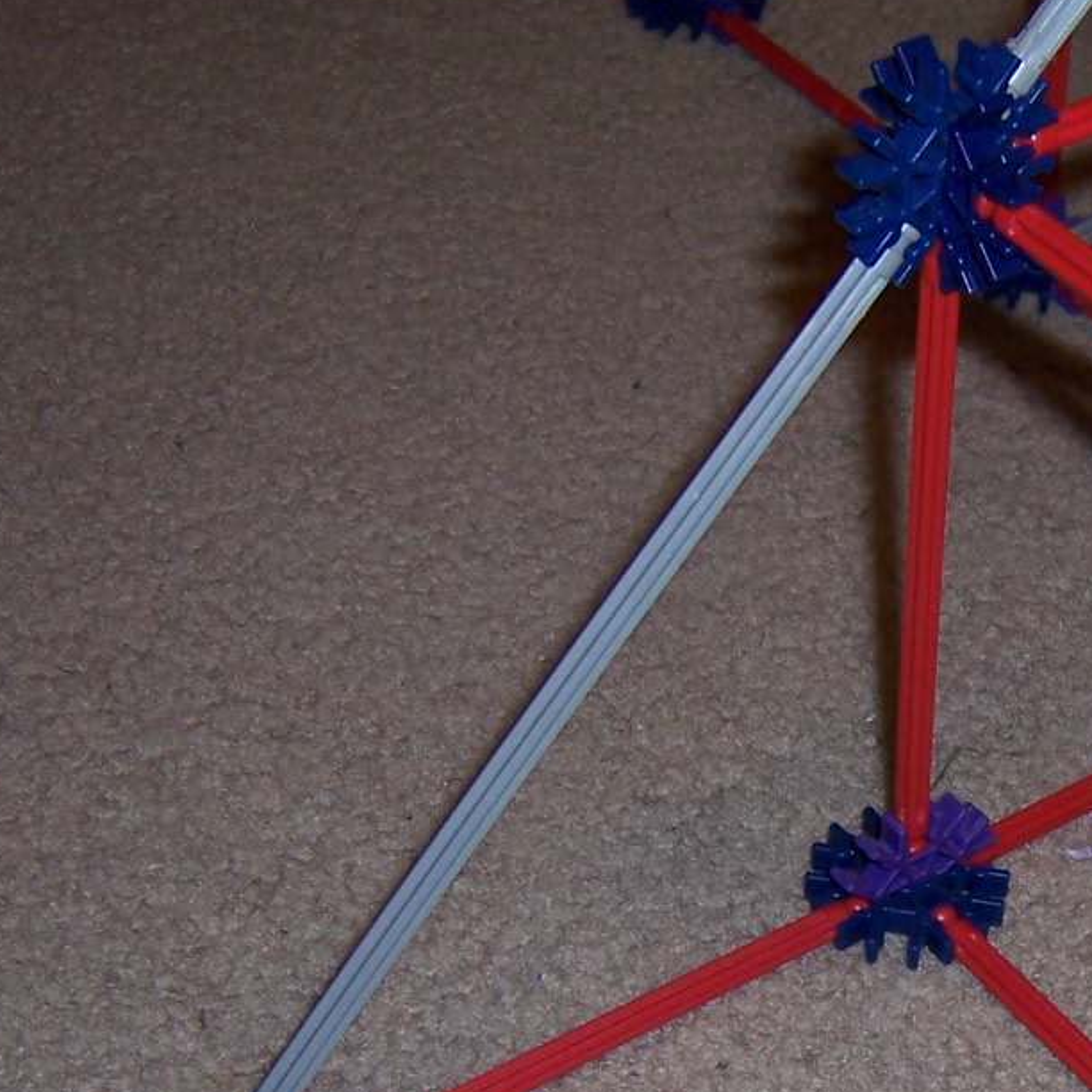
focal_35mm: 74
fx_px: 2641
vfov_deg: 22.8
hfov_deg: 22.8
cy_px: 985
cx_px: 958
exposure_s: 1/60
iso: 80
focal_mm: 5.5
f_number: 2.8
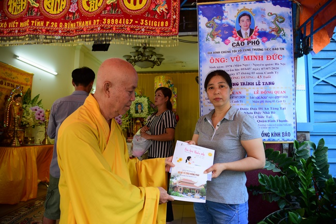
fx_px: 224
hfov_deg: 73.7
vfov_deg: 53.2
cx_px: 168
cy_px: 112
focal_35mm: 24
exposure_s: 1/100
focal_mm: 24
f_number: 4
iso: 320
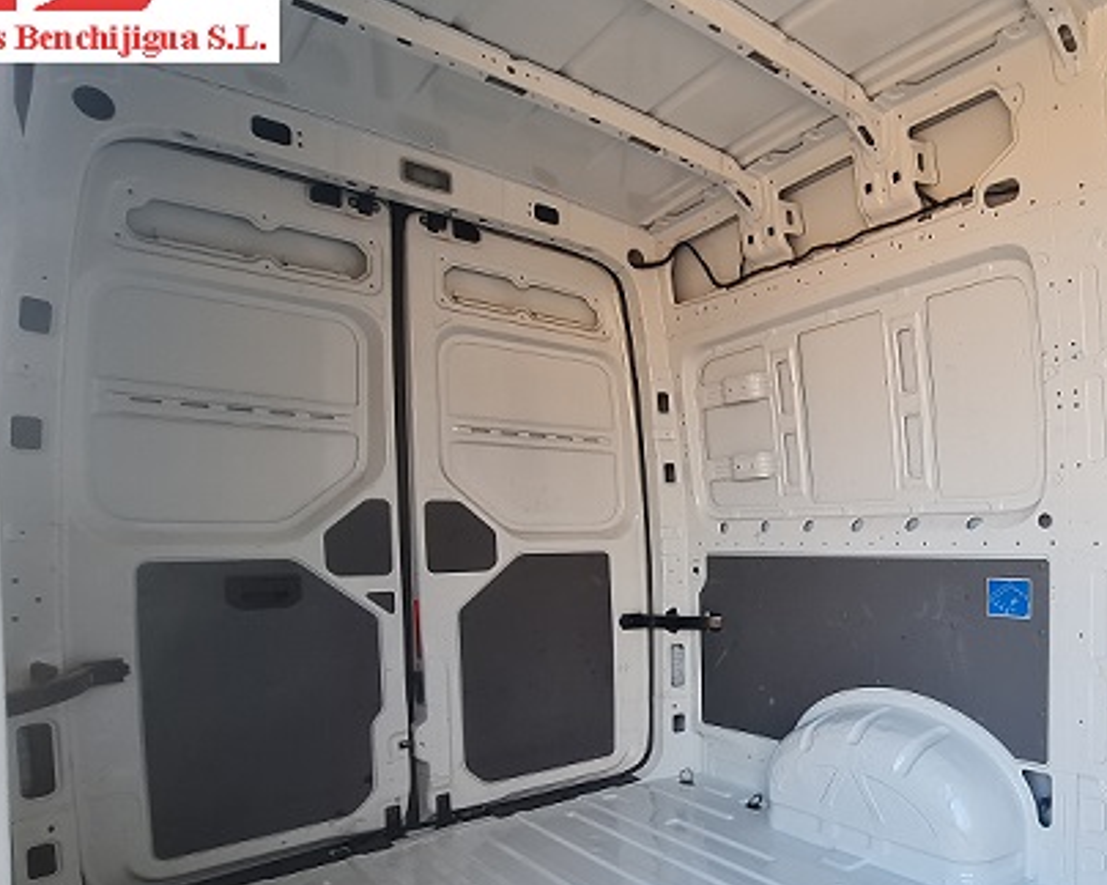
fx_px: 721
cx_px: 874
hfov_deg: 68.4
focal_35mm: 22
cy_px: 582
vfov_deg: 61.7
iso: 100
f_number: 2.2
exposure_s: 1/120
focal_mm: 2.2
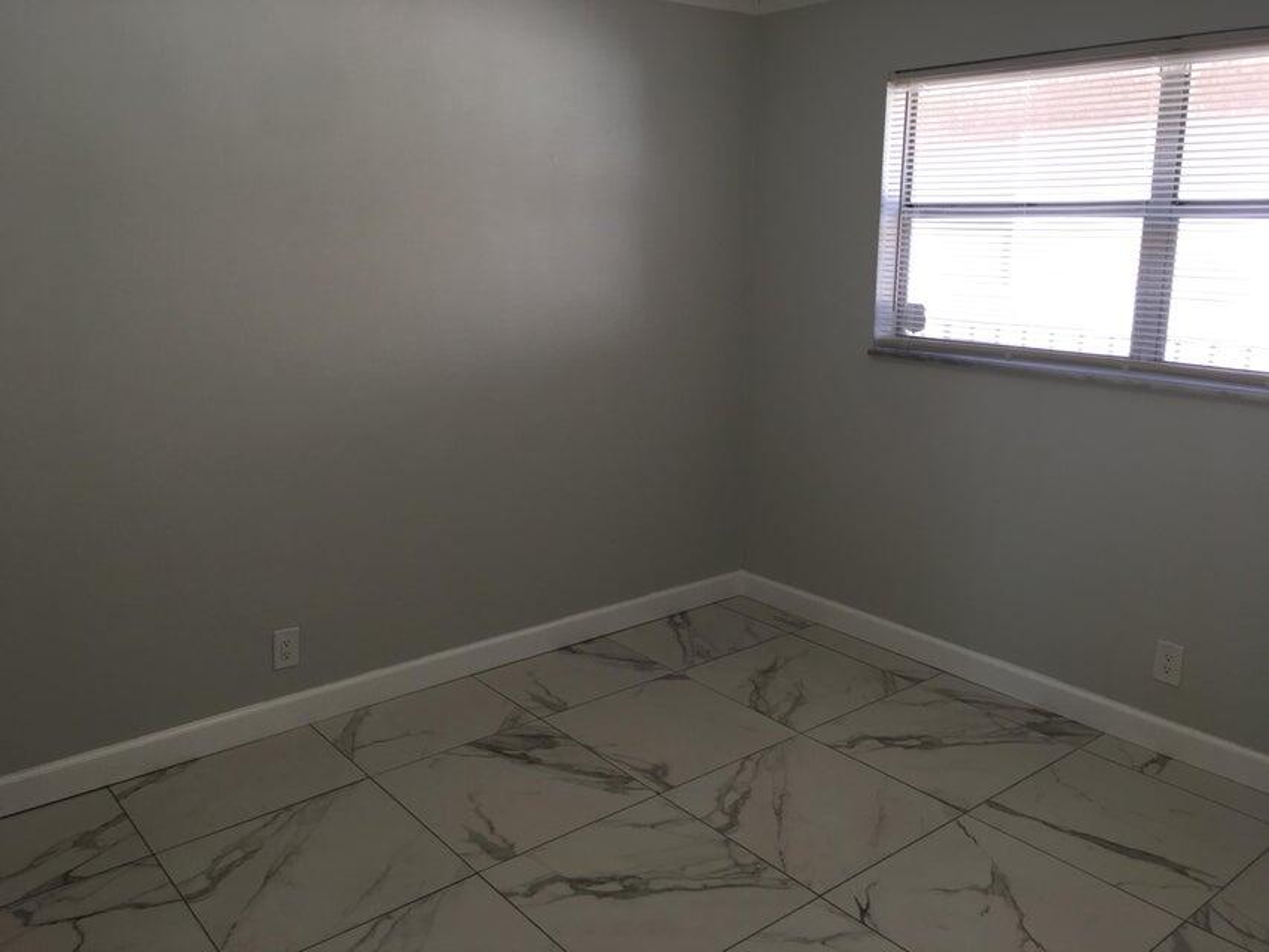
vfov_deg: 48.2
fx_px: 1063
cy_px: 476
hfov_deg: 61.7
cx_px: 634
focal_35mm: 29
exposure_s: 1/60
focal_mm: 4.15
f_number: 2.2
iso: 25
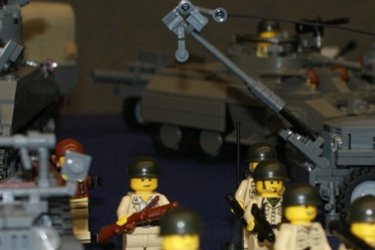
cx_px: 268
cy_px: 195
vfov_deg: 9.5
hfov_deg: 14.2
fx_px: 1504
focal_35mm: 144
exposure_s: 1/60
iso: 400
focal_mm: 35
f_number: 5.6
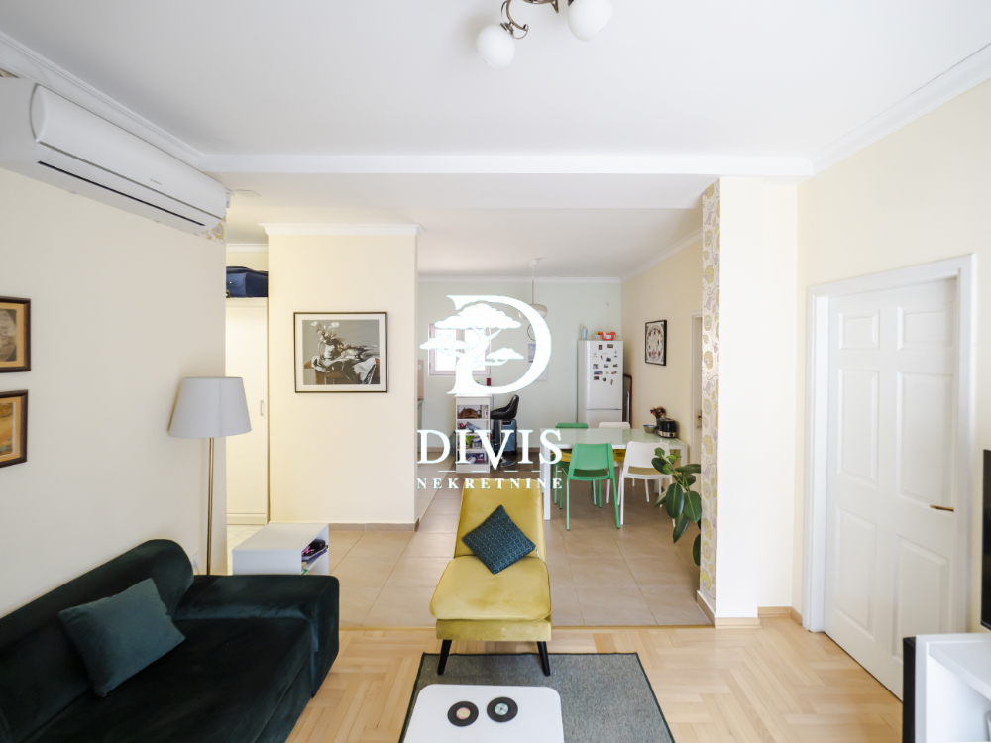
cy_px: 372
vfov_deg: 85.7
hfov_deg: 102.1
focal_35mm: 14
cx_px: 496
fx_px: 401
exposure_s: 1/25
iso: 400
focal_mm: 7
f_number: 4
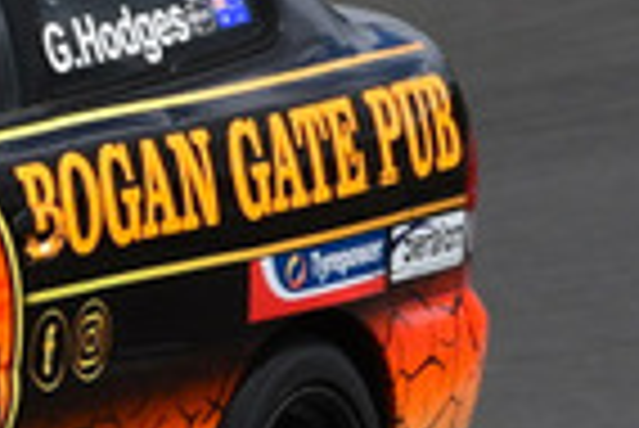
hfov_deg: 0.8
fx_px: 47920
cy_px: -99
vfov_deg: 0.5
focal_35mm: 2697
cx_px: -702
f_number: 10
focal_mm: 320
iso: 200
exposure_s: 1/640
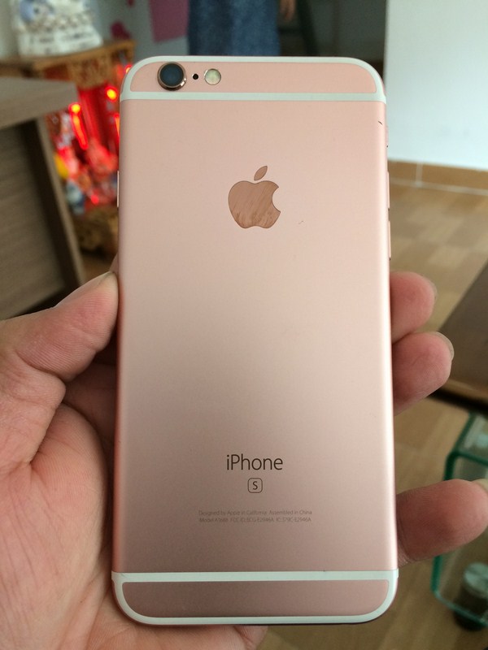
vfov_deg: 61.7
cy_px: 325
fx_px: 545
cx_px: 244
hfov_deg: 48.2
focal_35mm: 29
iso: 100
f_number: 2.2
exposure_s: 1/33
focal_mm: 4.15
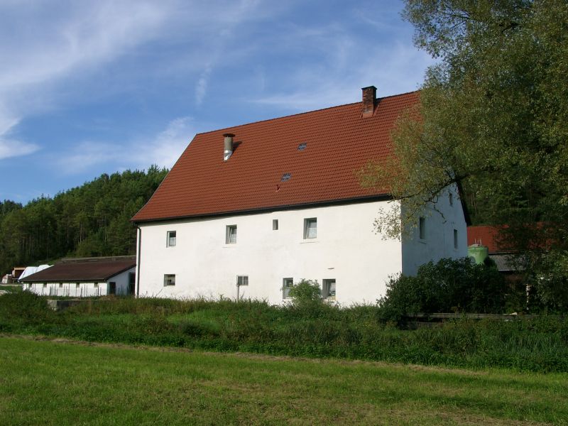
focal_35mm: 34
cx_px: 284
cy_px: 213
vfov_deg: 41.8
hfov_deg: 54.0
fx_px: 558
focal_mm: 7.13
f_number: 4
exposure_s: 1/801
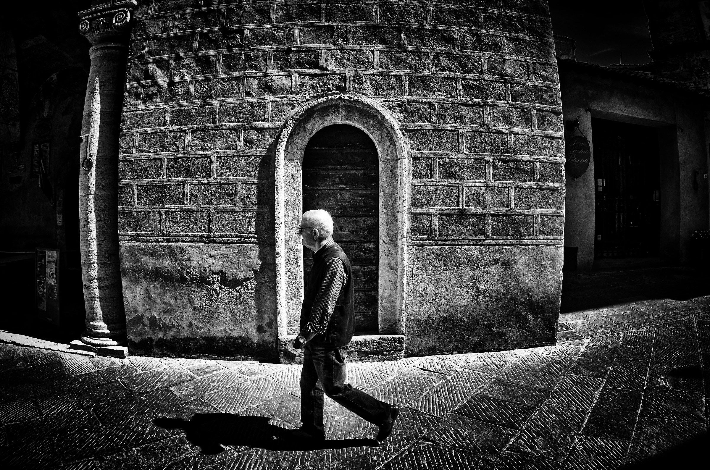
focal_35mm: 21
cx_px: 355
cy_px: 235
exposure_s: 1/250
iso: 200
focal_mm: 14
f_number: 8
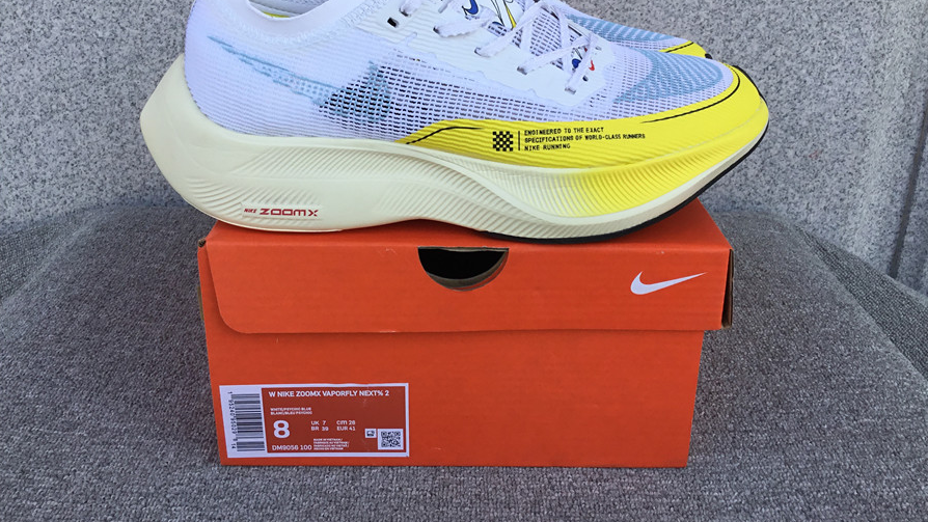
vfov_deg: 34.4
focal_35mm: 34
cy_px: 180
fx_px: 837
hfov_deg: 58.0
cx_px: 465
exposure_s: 1/372
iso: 25
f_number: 2.4
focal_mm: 3.3
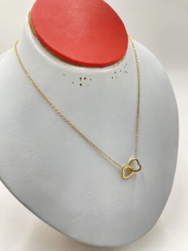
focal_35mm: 25
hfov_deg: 54.9
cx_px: 94
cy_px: 126
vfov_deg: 69.4
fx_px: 181
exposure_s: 1/121
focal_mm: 5.1
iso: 50
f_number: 1.6
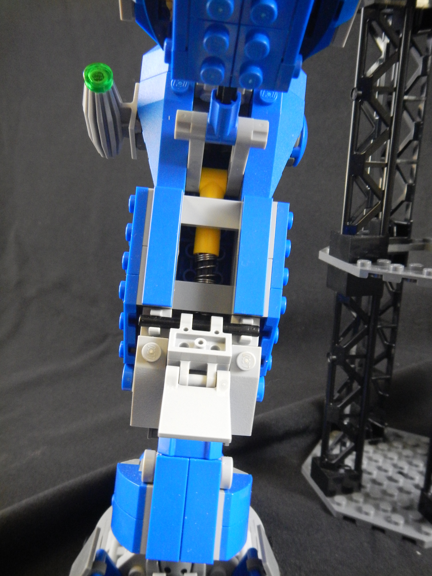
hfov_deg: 42.9
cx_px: 216
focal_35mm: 33
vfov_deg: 55.4
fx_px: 549
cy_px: 288
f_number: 3.9
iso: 800
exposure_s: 1/8
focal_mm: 5.9
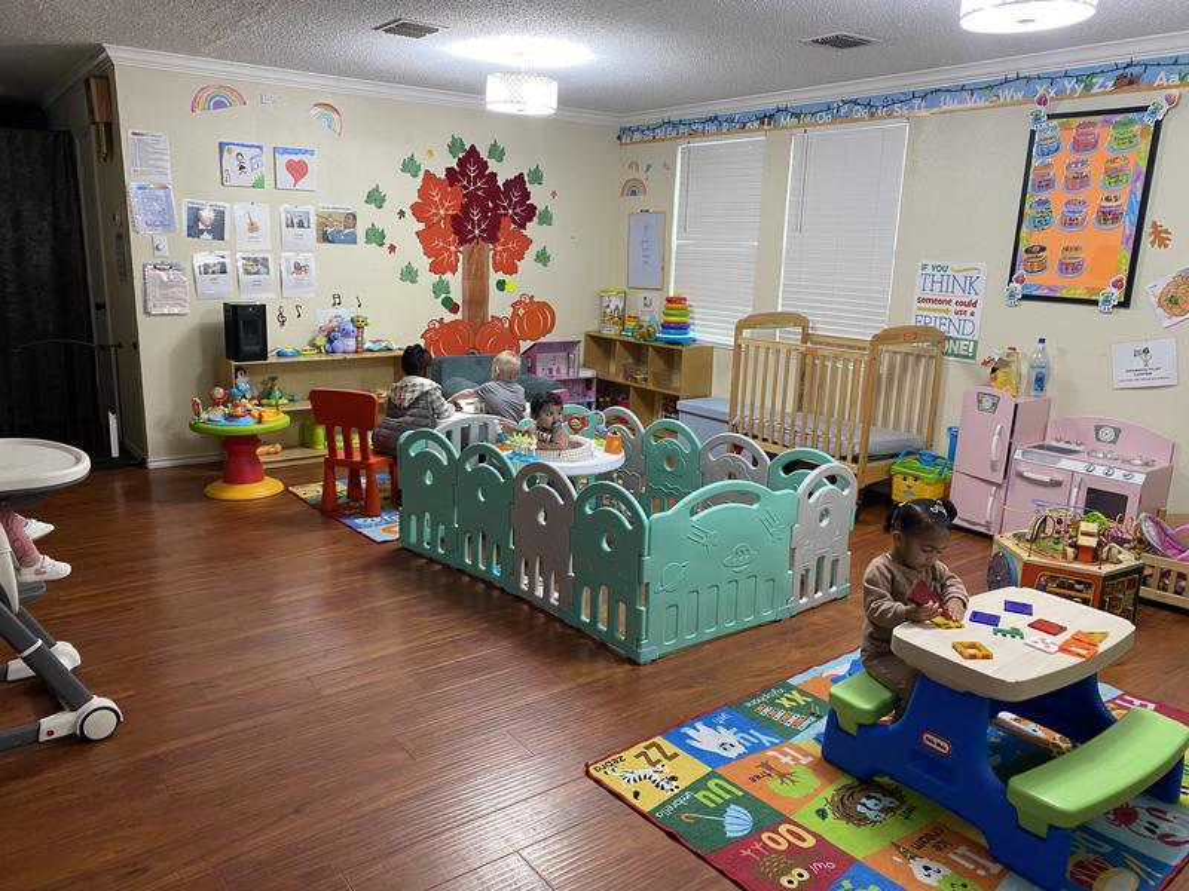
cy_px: 446
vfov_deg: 53.1
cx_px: 594
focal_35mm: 26
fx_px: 893
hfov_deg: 67.3
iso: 100
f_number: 1.8
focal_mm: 4.25
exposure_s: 1/60
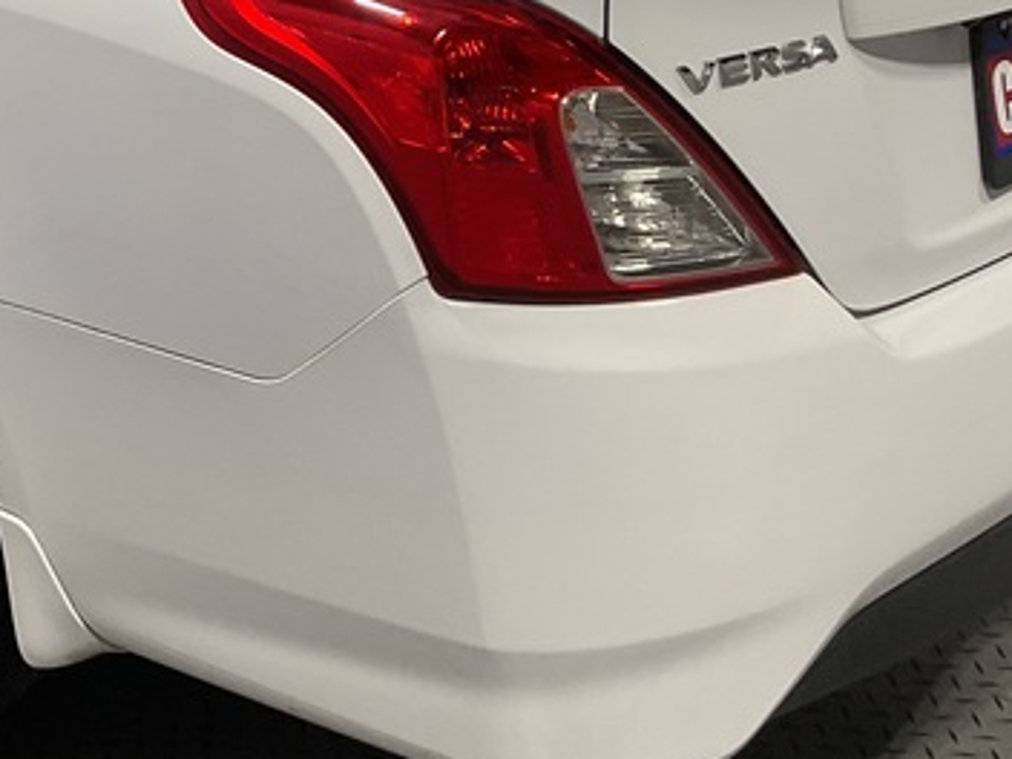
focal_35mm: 79
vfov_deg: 18.3
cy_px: 60
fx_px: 2310
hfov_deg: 23.8
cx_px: 49
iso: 50
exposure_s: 1/100
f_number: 1.8
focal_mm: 3
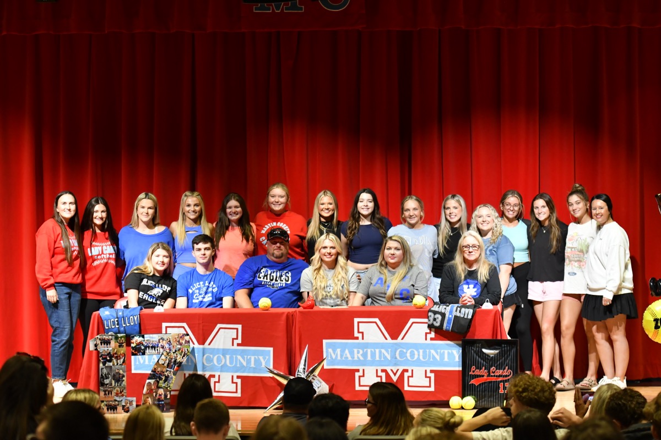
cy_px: 220
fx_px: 1928
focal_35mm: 105
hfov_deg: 19.5
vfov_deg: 13.0
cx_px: 330
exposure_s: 1/400
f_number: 2.8
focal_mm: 70
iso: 2000
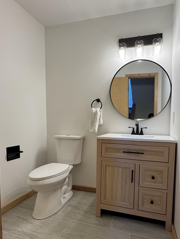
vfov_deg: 81.6
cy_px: 130
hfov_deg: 64.9
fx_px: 139
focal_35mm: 20
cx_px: 114
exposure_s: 1/120
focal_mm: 2.22
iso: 160
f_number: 2.2
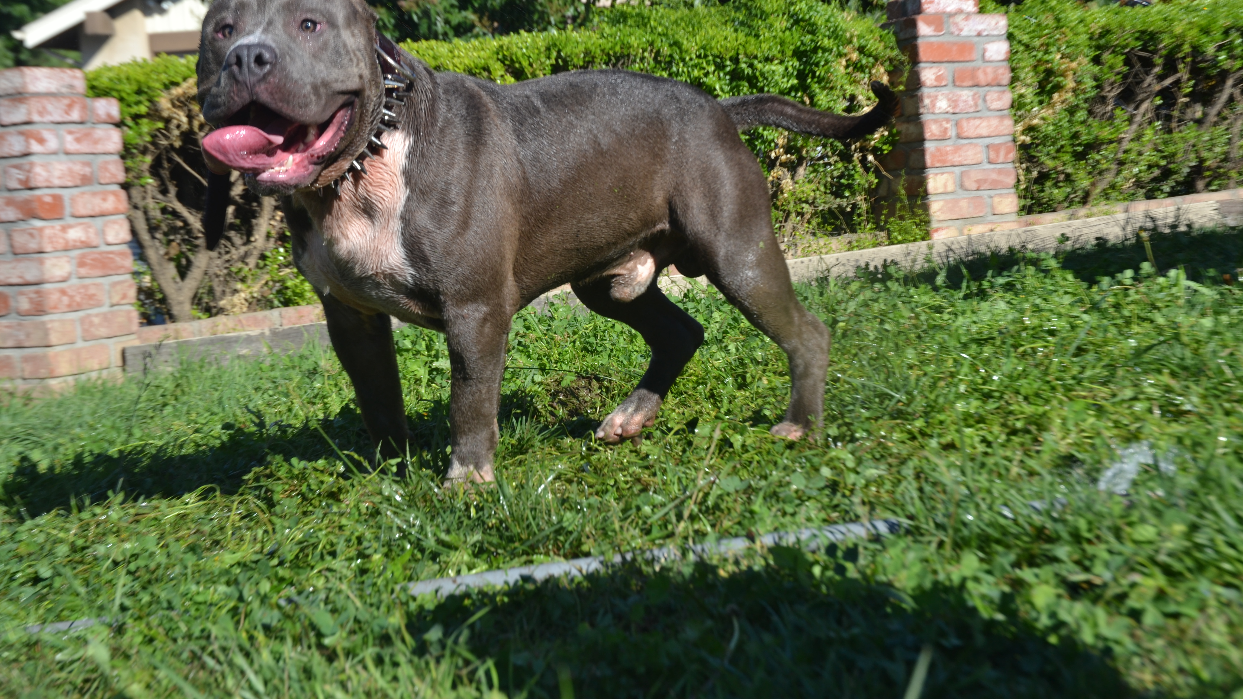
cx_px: 622
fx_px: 1977
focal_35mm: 60
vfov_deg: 20.0
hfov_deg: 34.9
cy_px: 307
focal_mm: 38
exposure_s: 1/200
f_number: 7.1
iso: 100
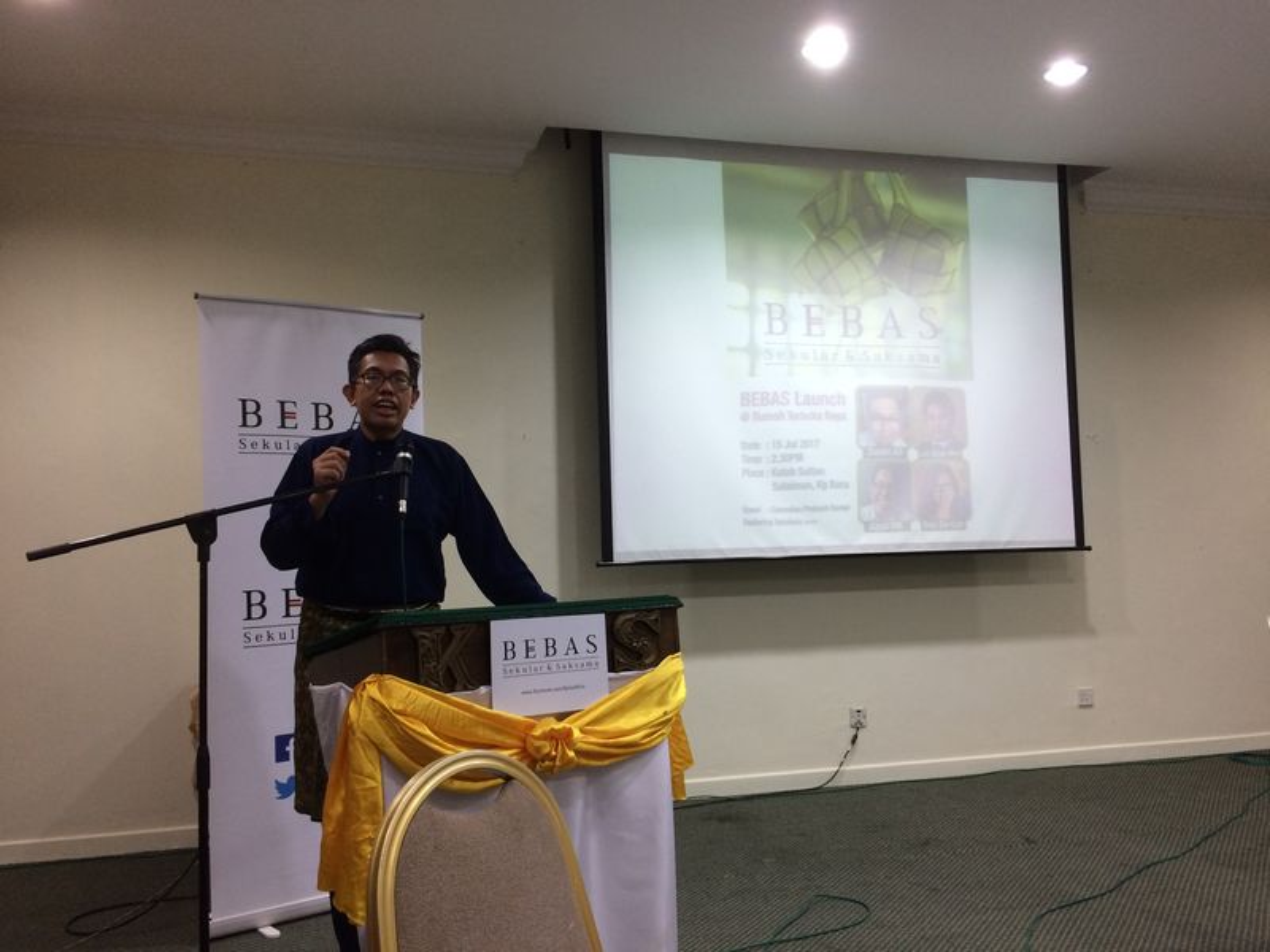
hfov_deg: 61.7
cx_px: 635
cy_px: 476
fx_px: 1064
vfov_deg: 48.2
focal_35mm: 29
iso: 125
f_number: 2.2
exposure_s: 1/33
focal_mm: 4.15
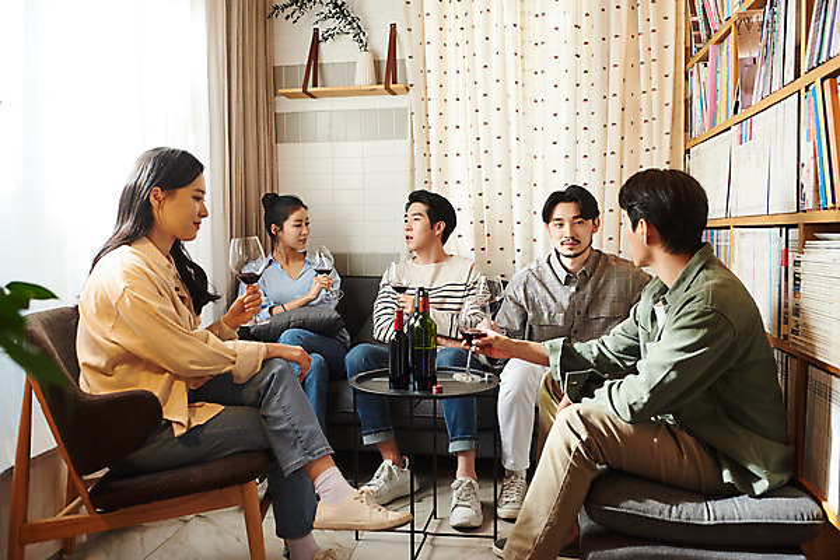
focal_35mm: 34
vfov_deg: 38.9
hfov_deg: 55.8
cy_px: 280
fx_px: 793
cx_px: 420
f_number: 4.5
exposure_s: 1/200
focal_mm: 34
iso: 800
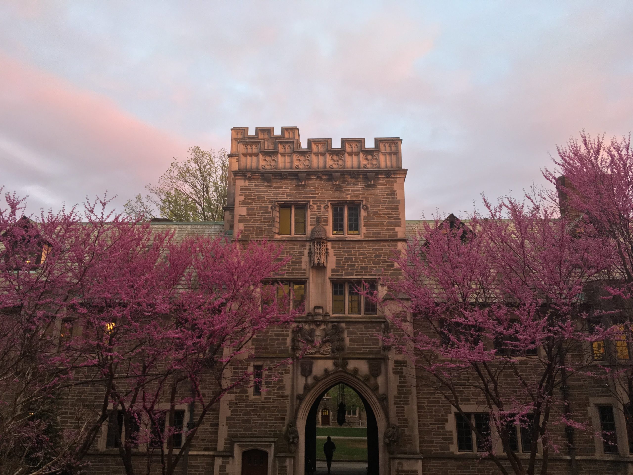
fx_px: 530
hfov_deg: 61.7
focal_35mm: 29
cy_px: 238
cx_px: 316
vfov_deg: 48.2
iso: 64
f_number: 2.2
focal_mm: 4.15
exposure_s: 1/30
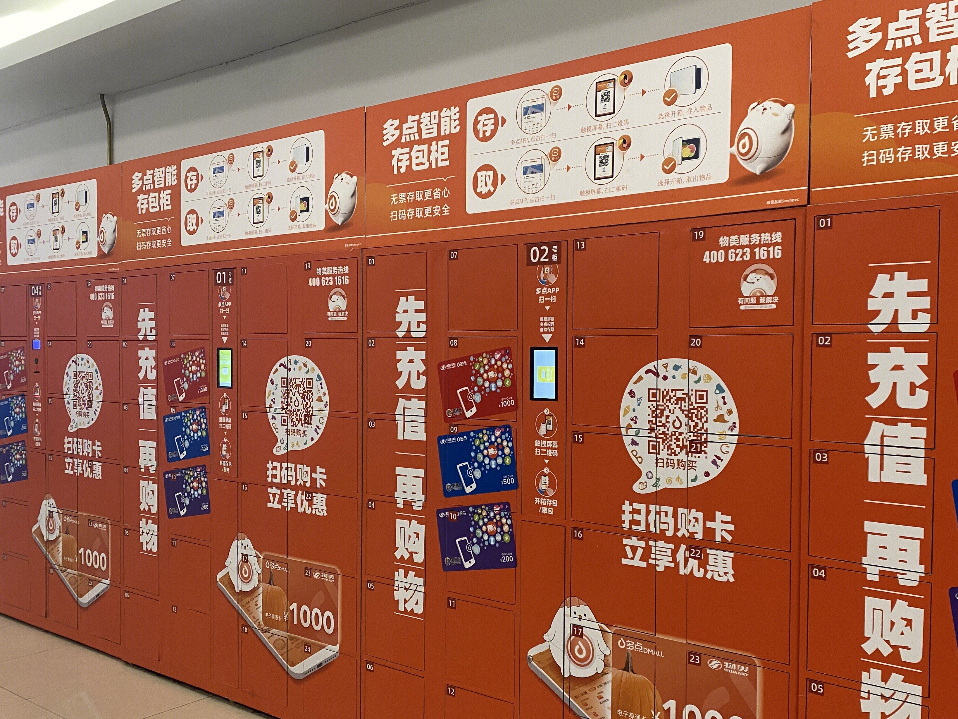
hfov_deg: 56.4
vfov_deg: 44.1
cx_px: 570
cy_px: 385
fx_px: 886
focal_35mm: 32
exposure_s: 1/50
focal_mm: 4.25
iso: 125
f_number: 1.8
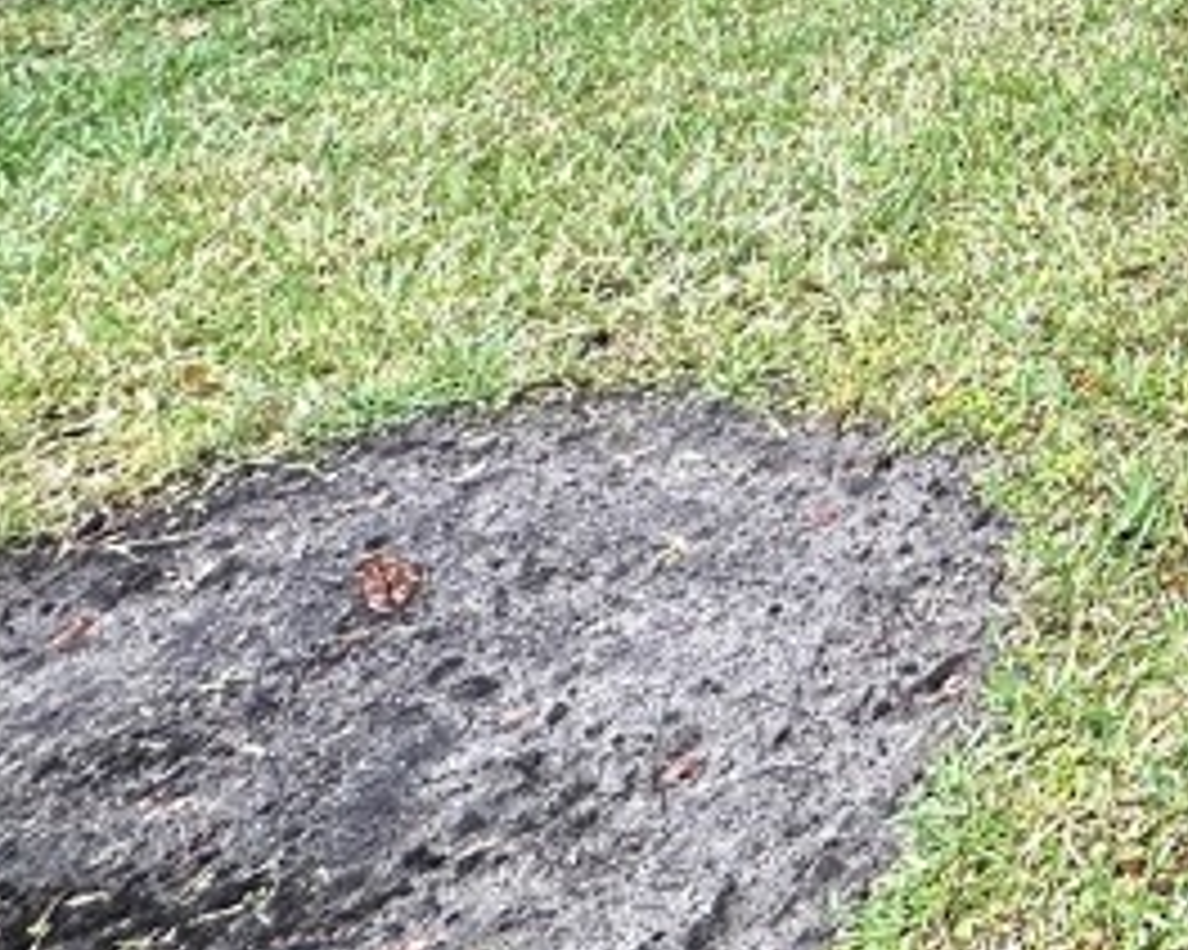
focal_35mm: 53
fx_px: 1863
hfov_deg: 21.1
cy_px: -590
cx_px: 2210
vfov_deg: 22.0
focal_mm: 2.22
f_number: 2.2
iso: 40
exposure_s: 1/192
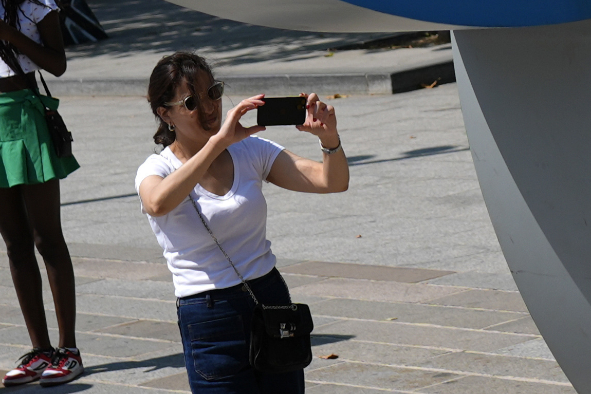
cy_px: -396
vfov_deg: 7.4
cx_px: 706
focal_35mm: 178
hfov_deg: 11.3
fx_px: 2922
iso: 125
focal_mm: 35
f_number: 4
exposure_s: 1/2500
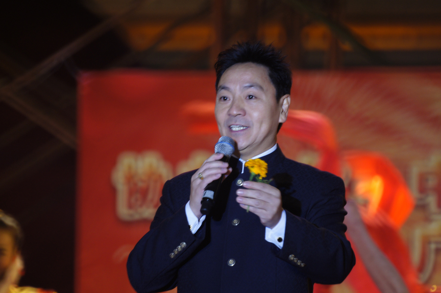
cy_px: 146
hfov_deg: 2.8
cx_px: 220
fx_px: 9177
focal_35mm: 750
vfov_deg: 1.8
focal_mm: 500
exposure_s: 1/40
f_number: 8
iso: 400
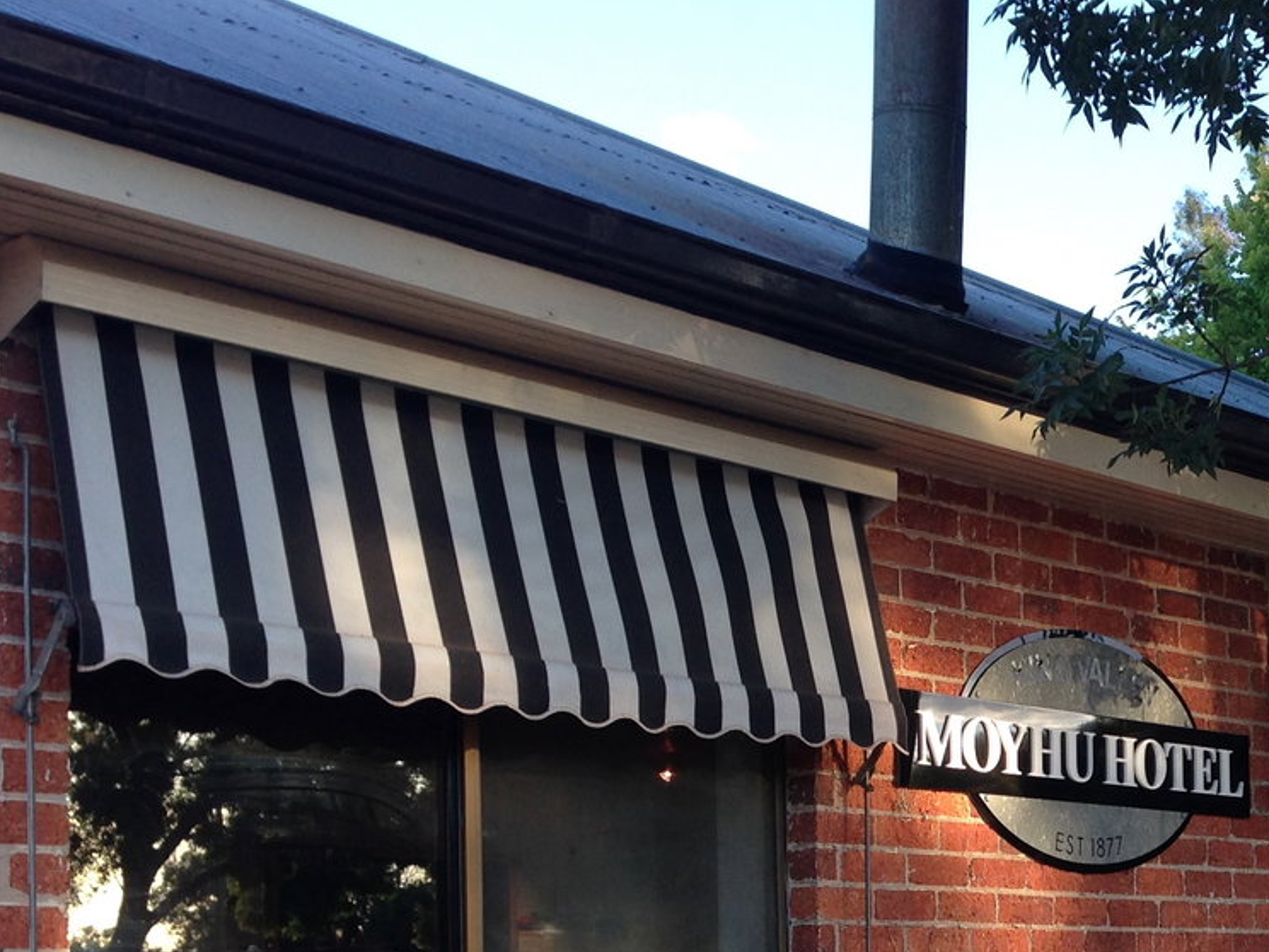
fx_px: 2603
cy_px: 904
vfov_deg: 20.2
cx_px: 1264
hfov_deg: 26.0
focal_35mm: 71
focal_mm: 4.12
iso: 50
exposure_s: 1/167
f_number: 2.4
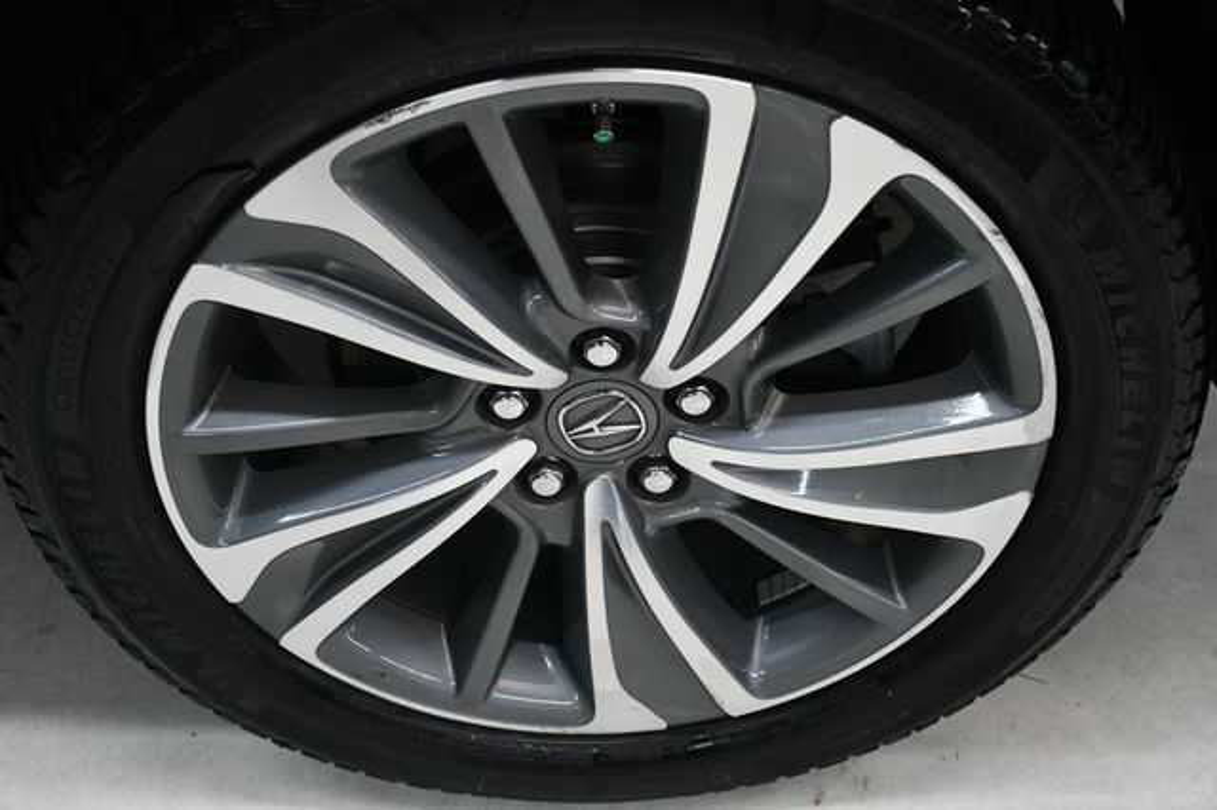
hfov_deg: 35.1
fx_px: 1926
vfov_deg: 23.8
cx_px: 608
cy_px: 405
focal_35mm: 57
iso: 1800
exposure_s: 1/125
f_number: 4.2
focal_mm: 38
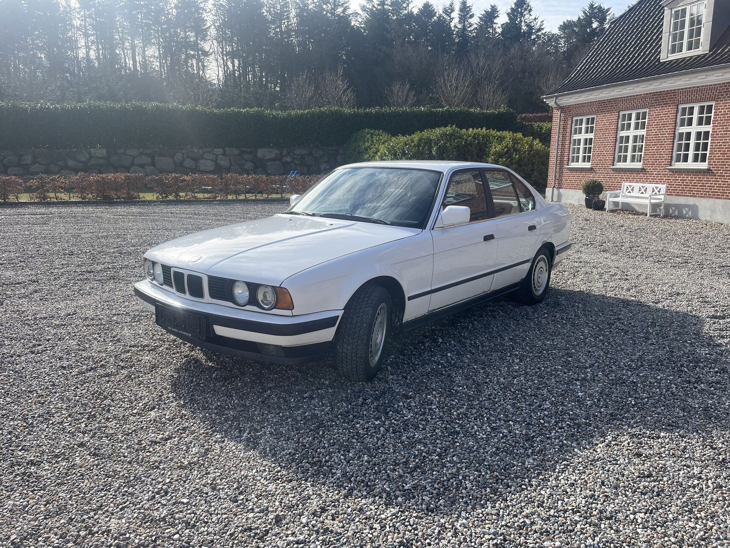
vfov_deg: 53.1
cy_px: 274
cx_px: 365
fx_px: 548
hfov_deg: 67.3
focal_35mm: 26
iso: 50
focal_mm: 5.1
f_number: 1.6
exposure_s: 1/1992
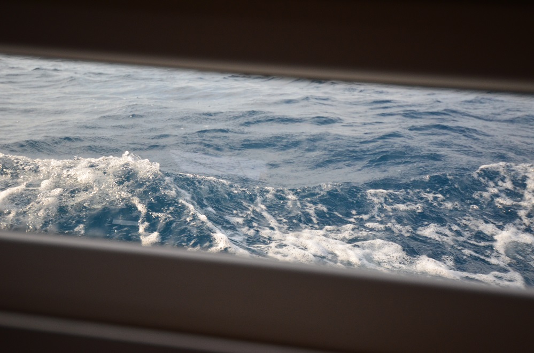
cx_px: 267
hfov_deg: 53.2
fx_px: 533
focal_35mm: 36
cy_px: 176
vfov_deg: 36.7
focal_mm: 24
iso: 800
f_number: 4
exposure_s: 1/1000
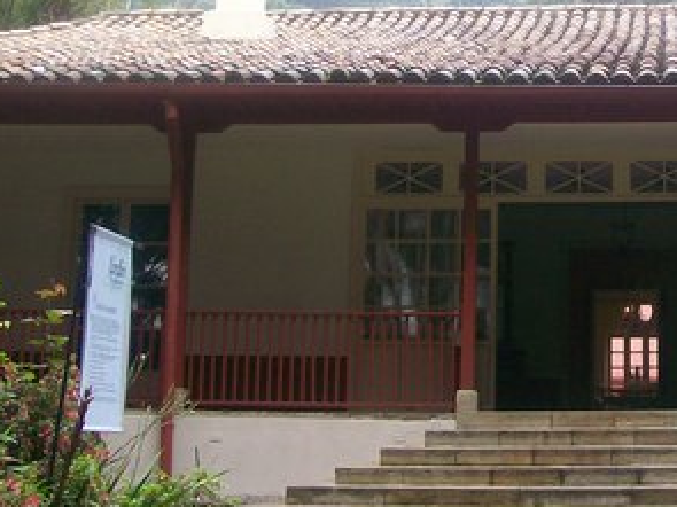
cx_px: 571
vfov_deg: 18.4
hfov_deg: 24.5
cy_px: 13
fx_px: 1525
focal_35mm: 78
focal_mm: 6
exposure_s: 1/147
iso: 80
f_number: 2.7
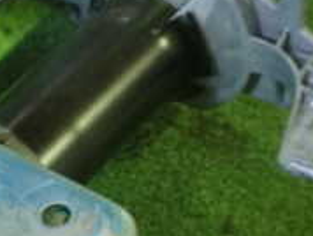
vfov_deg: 14.5
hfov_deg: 19.2
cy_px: 231
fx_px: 914
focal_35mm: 101
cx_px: 58
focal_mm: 5.4
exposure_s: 1/25
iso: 800
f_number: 2.3
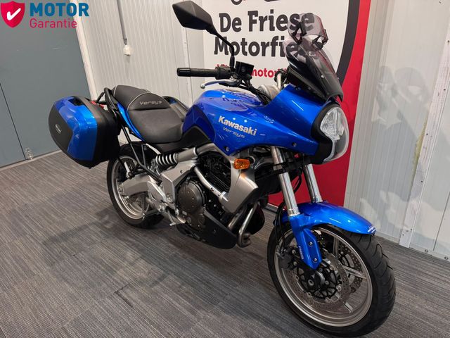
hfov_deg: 71.6
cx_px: 225
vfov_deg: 56.8
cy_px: 169
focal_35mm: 24
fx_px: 312
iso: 500
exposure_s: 1/50
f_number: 1.78
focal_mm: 6.76
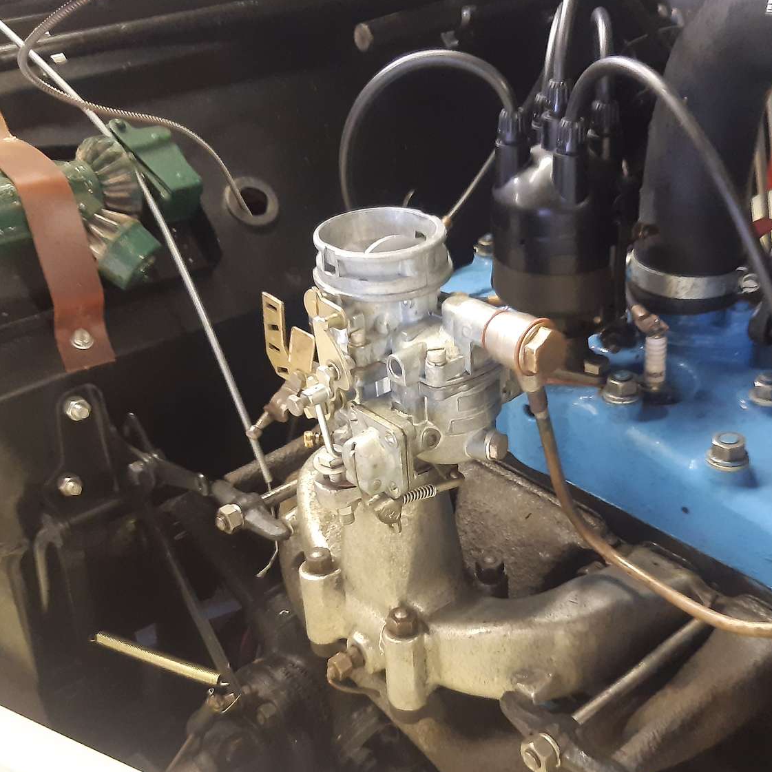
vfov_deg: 40.8
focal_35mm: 41
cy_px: 457
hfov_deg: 40.8
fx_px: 1034
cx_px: 446
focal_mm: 3.92
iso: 400
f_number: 1.7
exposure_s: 1/25
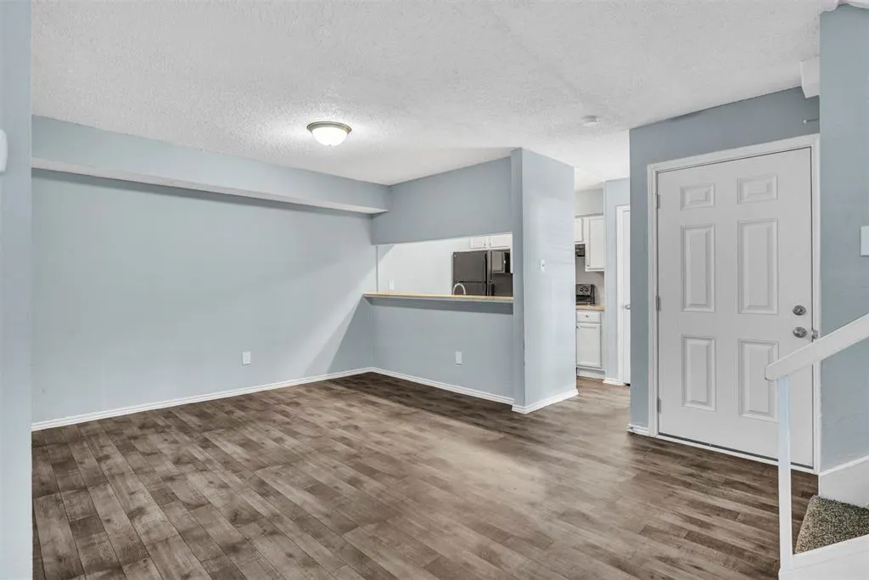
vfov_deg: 67.4
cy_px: 290
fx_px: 435
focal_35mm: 18
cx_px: 434
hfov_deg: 90.0
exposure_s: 1/2.5
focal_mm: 18
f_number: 7.1
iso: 320
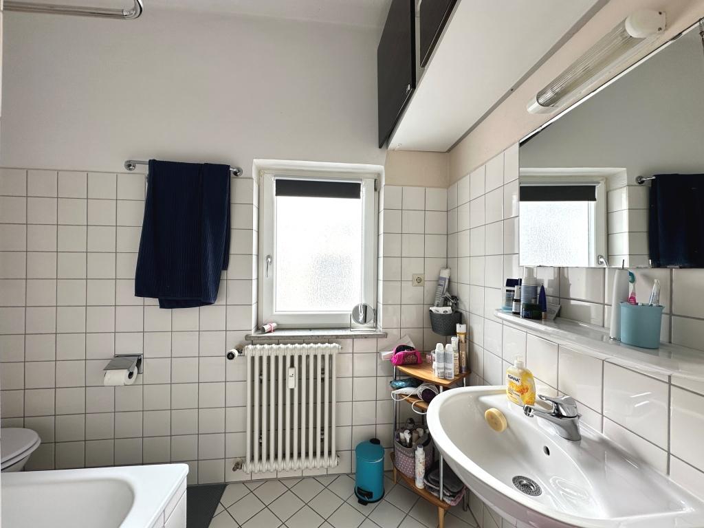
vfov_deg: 85.7
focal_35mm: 14
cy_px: 264
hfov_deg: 102.1
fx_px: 285
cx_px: 352
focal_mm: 2.22
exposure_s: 1/99
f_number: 2.2
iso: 64
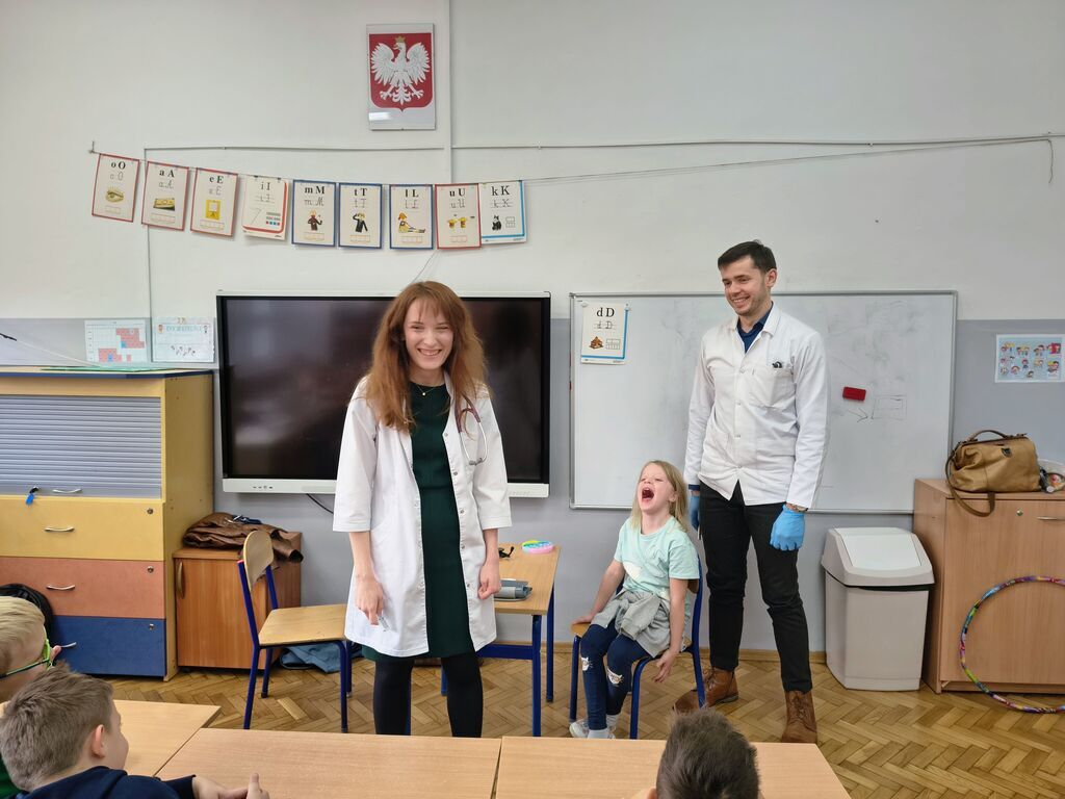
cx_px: 532
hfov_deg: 73.9
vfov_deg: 58.9
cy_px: 400
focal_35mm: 23
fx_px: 708
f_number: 1.8
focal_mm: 5.56
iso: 225
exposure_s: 1/100
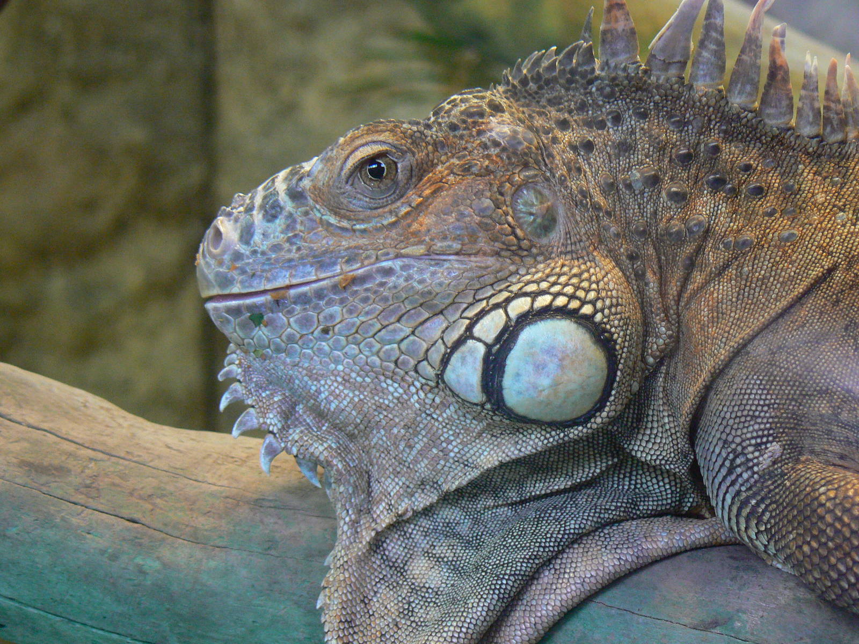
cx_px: 430
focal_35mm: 109
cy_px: 322
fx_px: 2705
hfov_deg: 18.0
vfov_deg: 13.6
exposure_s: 1/20
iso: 200
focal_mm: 18.2
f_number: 3.2
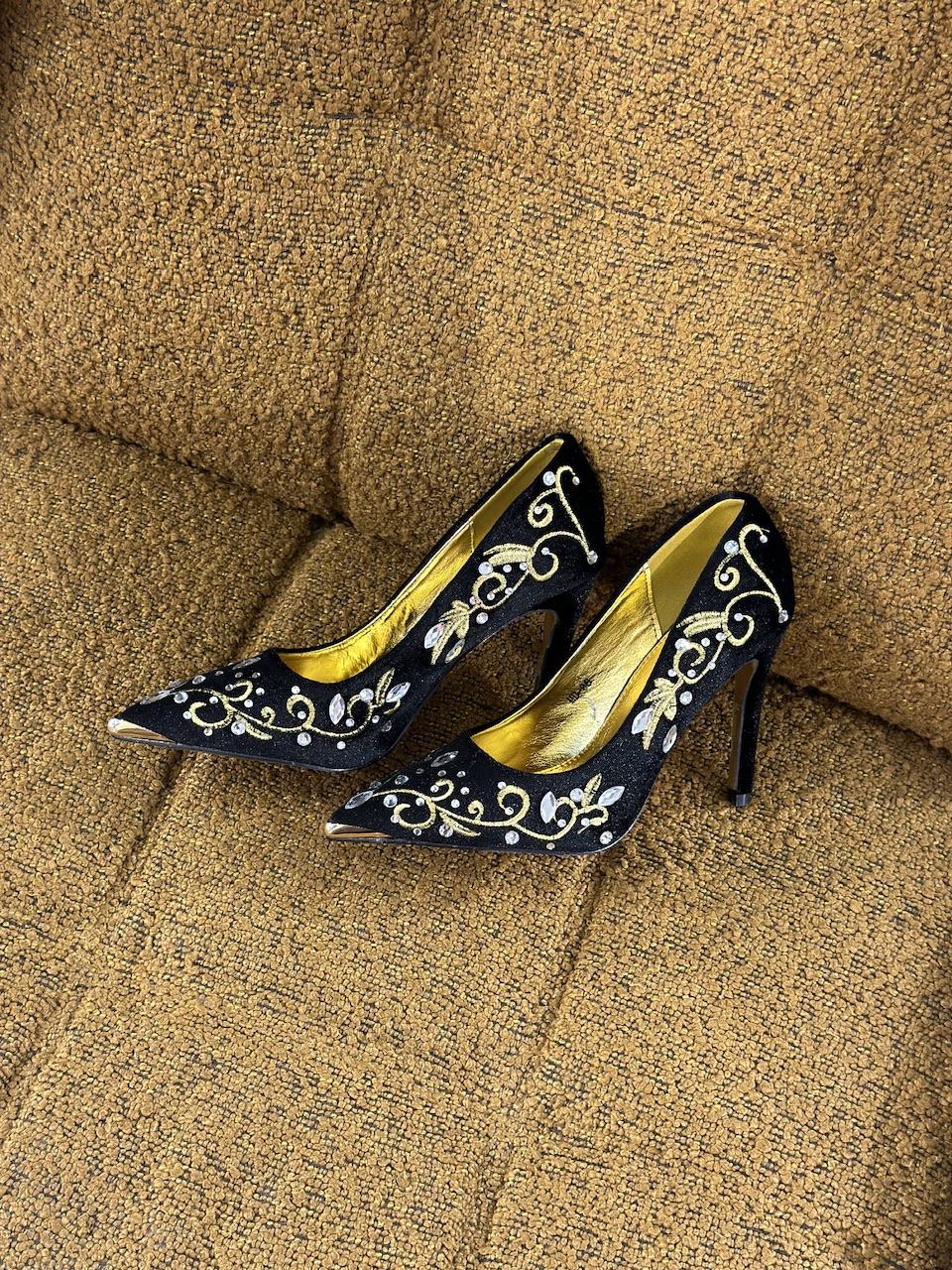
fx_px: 1760
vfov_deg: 39.7
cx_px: 476
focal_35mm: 48
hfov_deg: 30.3
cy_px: 635
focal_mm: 6.86
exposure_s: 1/100
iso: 100
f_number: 1.78
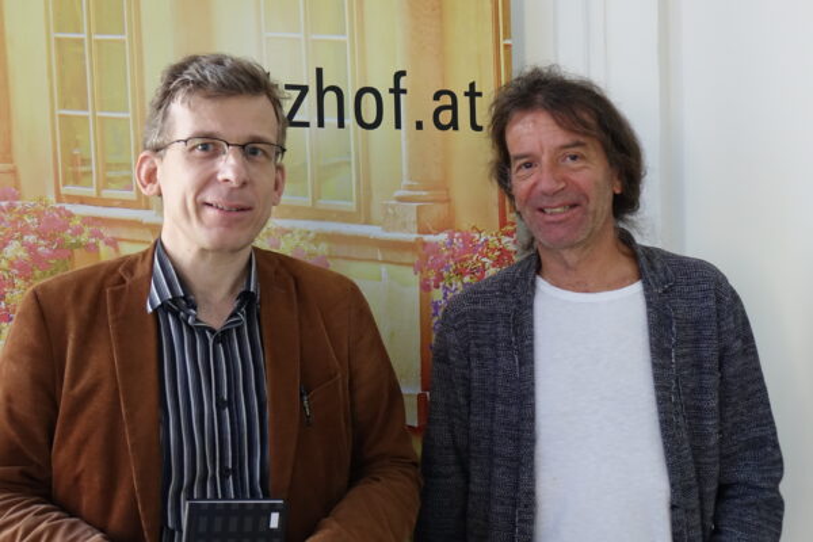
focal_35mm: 44
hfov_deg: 44.5
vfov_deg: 30.5
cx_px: 406
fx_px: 994
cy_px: 271
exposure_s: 1/50
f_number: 2.8
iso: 1000
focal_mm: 16.09
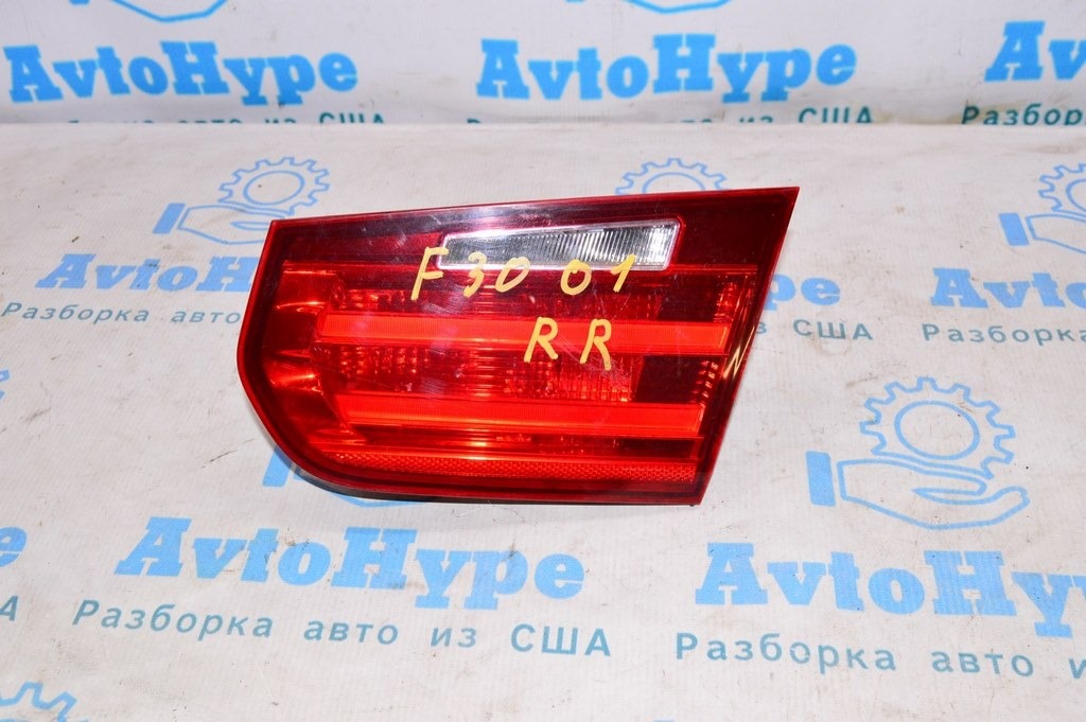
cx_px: 543
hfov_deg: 51.3
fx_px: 1130
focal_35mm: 38
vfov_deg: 35.4
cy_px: 361
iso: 1600
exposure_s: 1/200
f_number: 8
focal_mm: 25
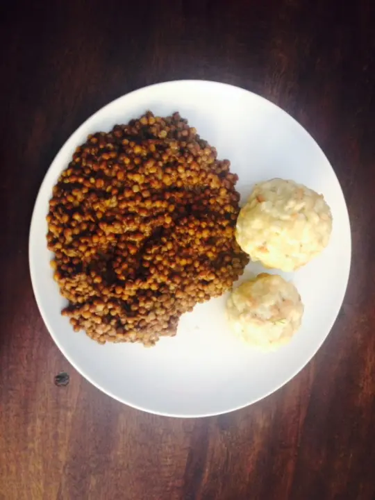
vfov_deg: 52.6
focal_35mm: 35
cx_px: 188
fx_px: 506
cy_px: 250
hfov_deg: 40.7
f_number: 2.4
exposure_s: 1/20
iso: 125
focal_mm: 4.28
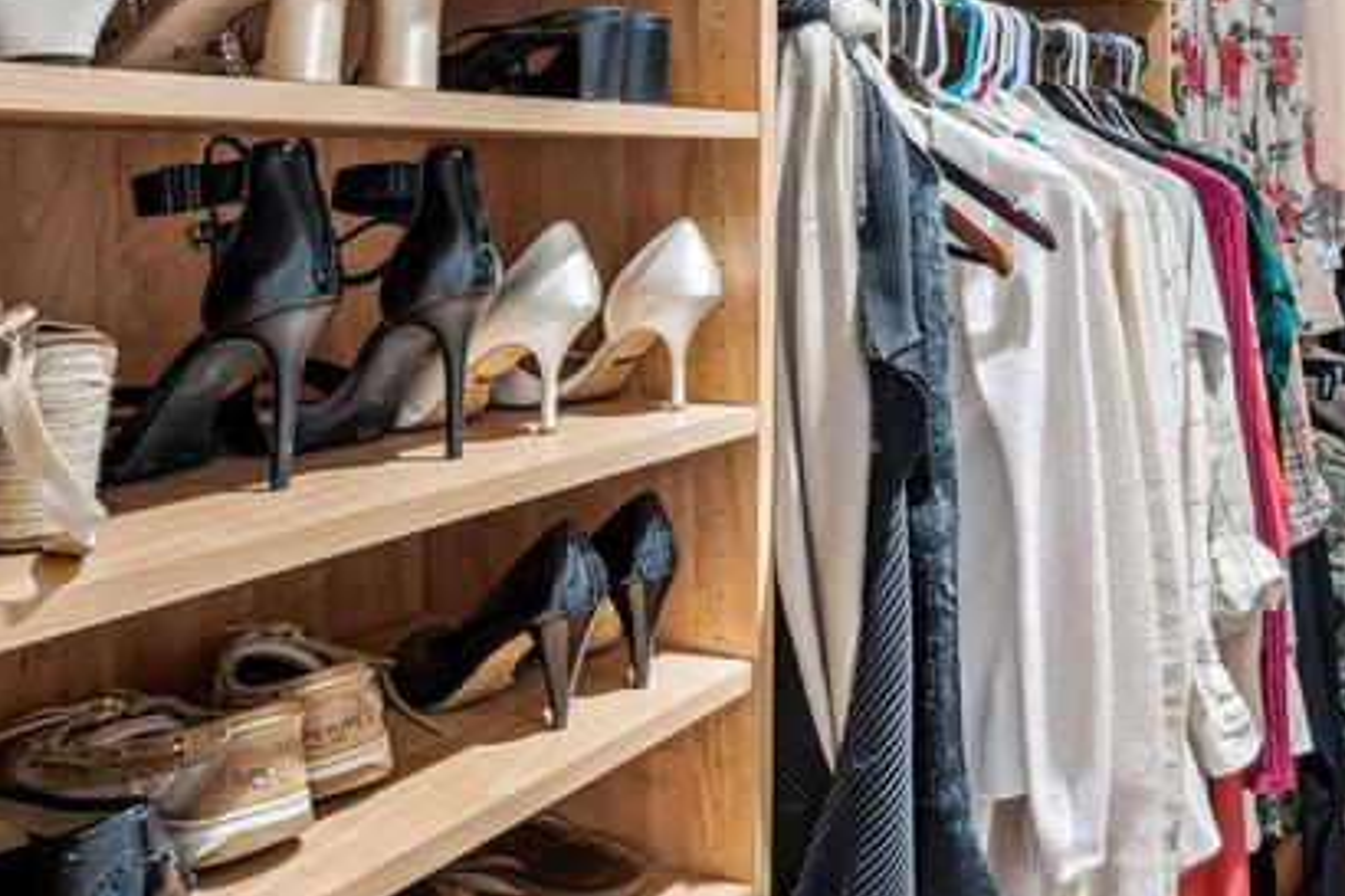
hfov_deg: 50.8
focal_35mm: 35
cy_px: 208
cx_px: 1092
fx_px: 1307
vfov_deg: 36.8
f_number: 9
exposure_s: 3
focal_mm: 14
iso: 100
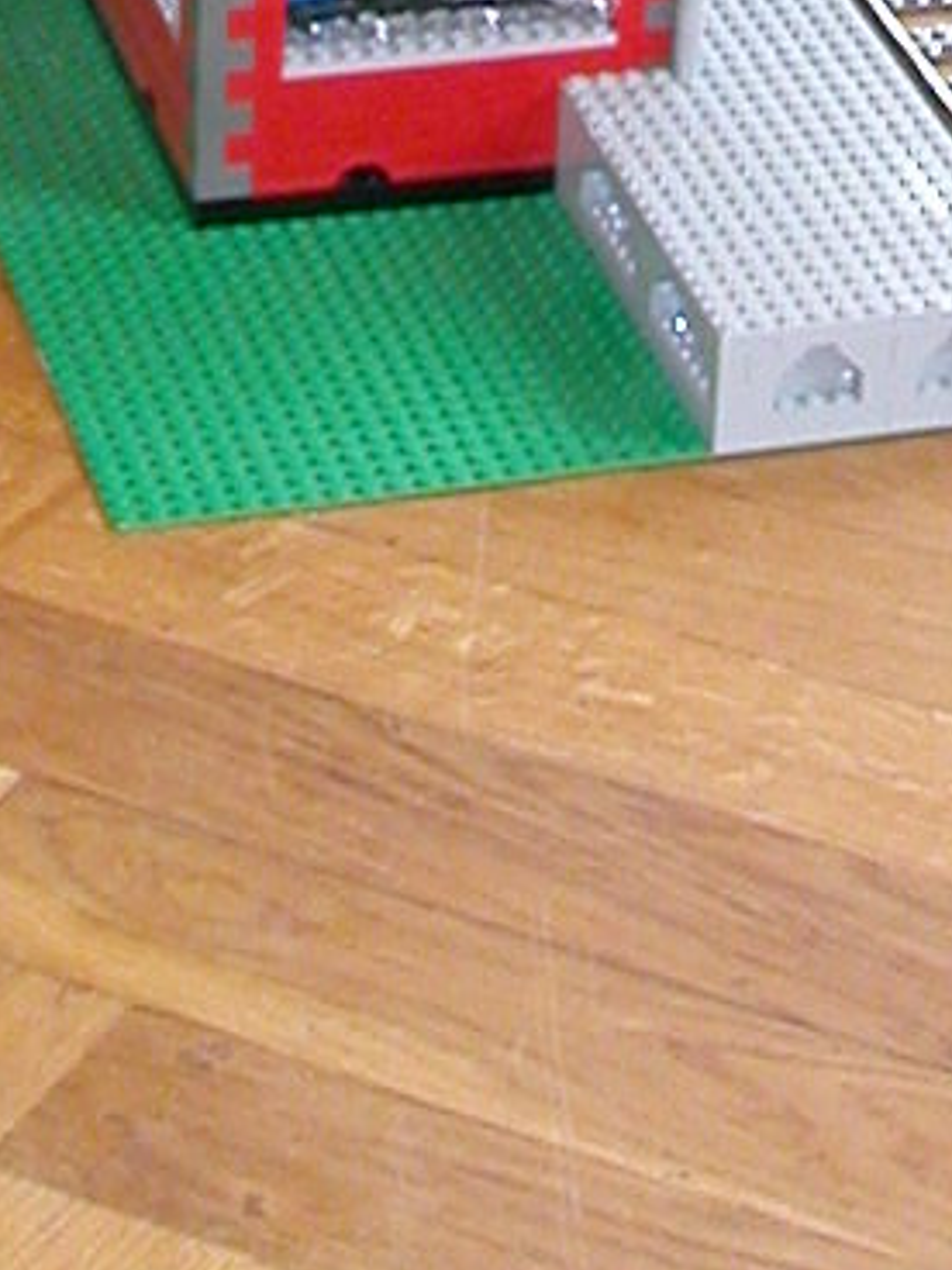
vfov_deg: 11.3
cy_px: -1066
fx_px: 5904
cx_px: 373
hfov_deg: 9.2
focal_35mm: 161
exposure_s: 1/11.4
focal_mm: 5.6
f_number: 2.7
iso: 200
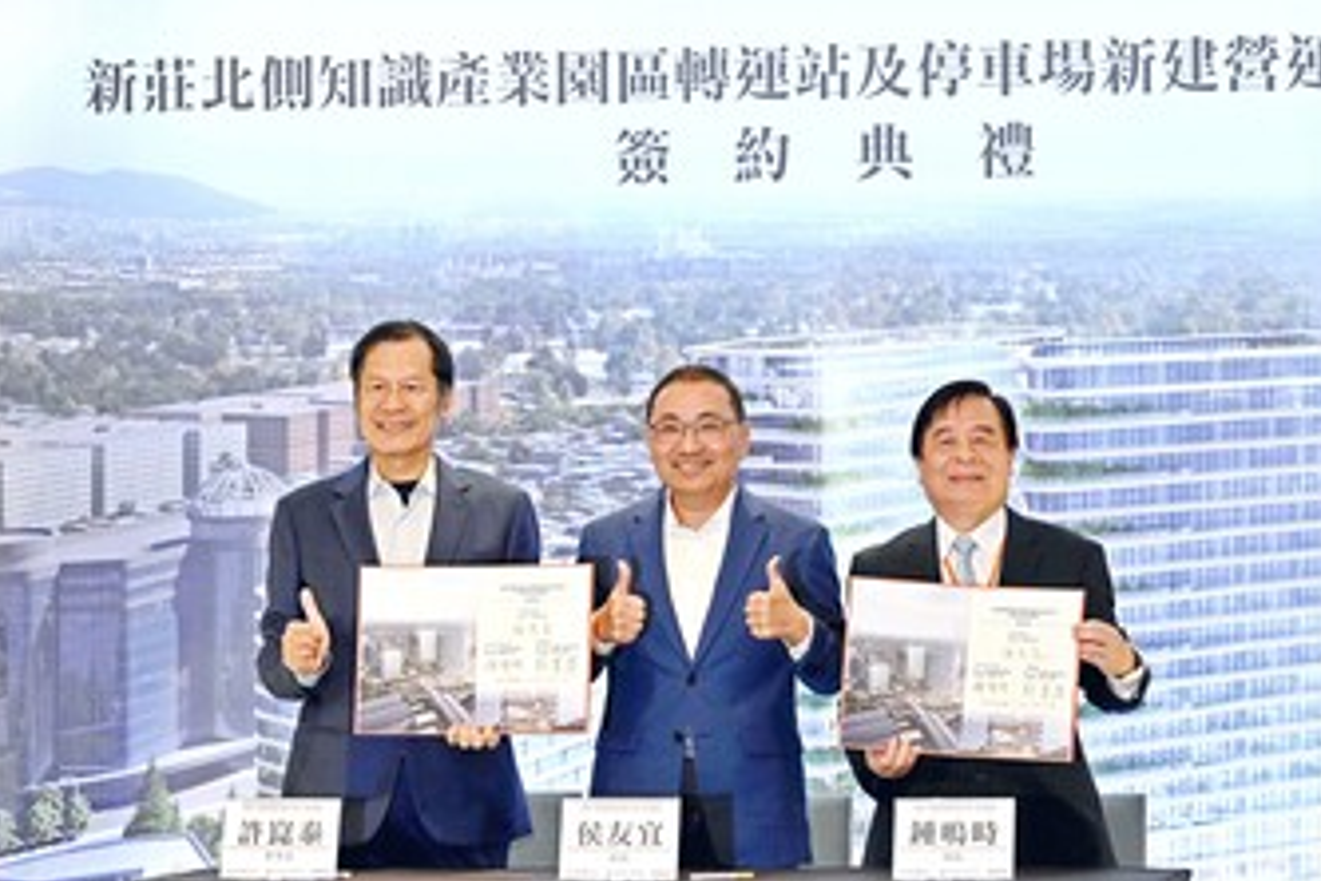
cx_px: 690
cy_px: 494
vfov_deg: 9.5
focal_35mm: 144
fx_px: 5284
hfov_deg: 14.3
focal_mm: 120
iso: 1800
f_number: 6.3
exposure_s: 1/100
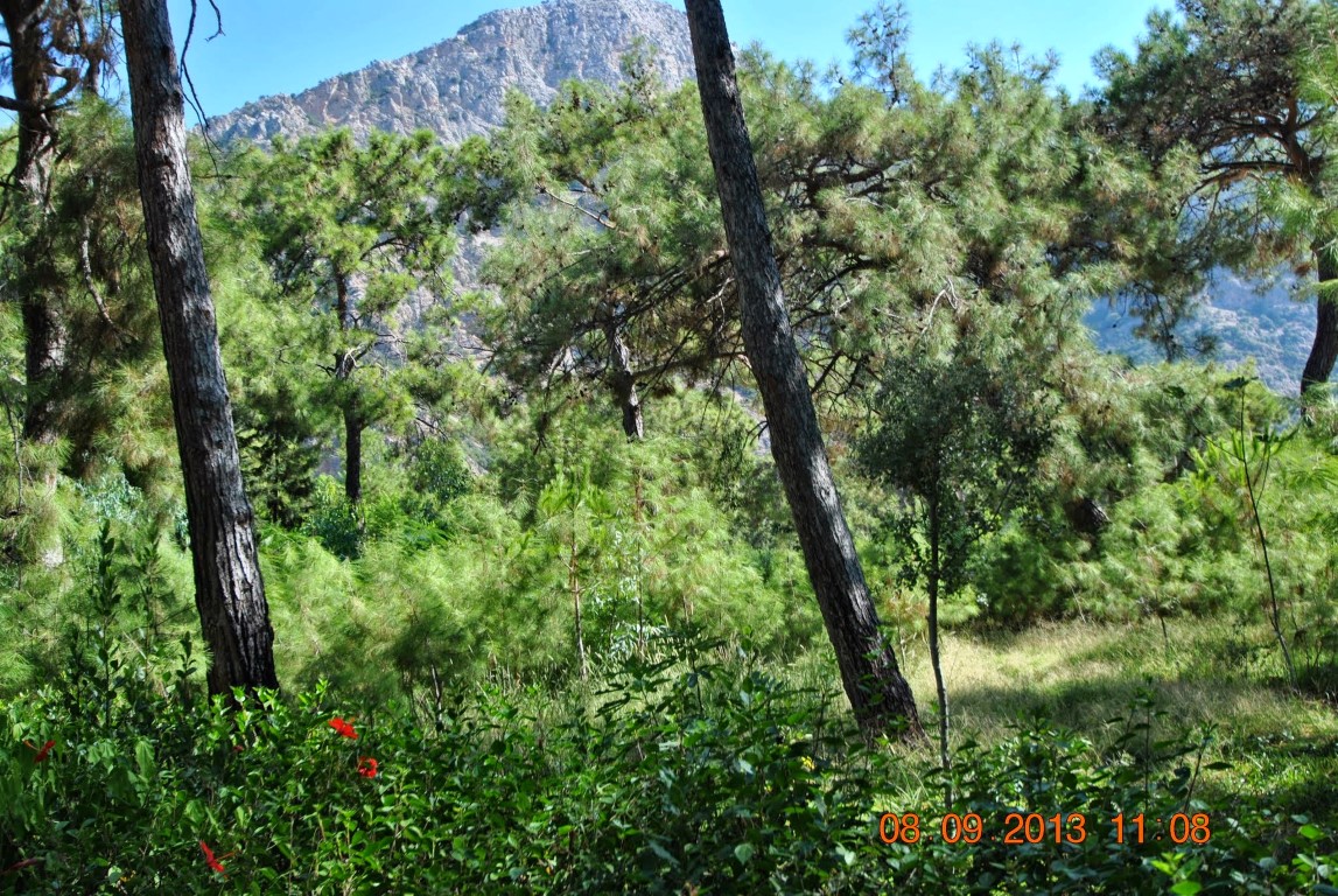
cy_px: 448
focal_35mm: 36
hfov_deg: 53.1
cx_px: 669
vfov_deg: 37.0
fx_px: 1340
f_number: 6.3
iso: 100
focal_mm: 24
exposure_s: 1/160
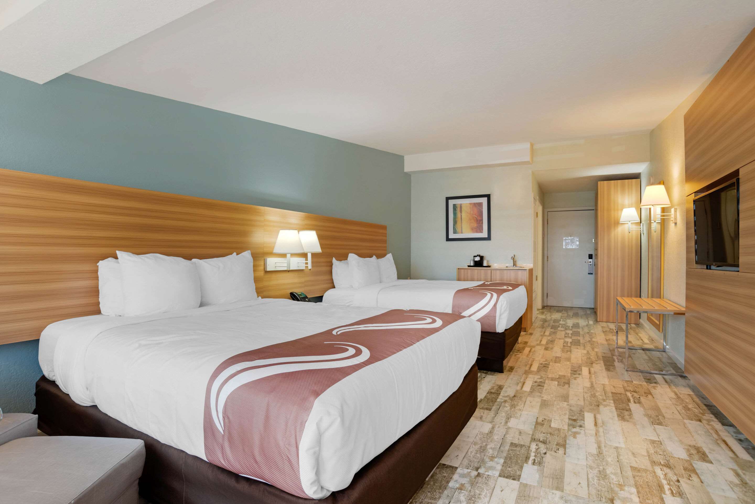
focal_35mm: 18
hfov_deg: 90.0
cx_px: 378
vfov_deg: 67.4
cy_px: 252
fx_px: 378
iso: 320
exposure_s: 1/50
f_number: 10
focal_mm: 18
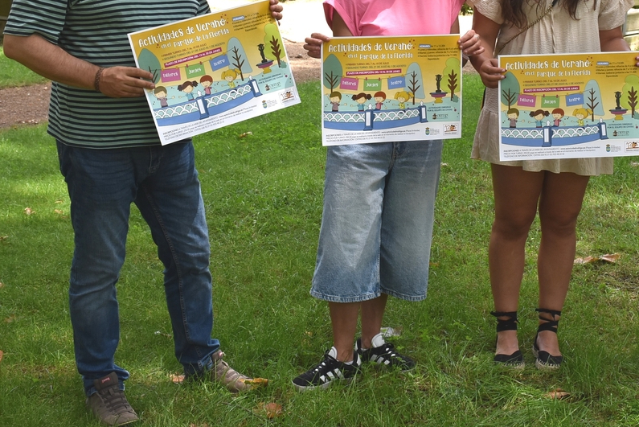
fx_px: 1367
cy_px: 114
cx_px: 436
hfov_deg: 26.1
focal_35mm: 77
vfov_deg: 17.7
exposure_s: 1/250
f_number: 8
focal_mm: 34
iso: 400
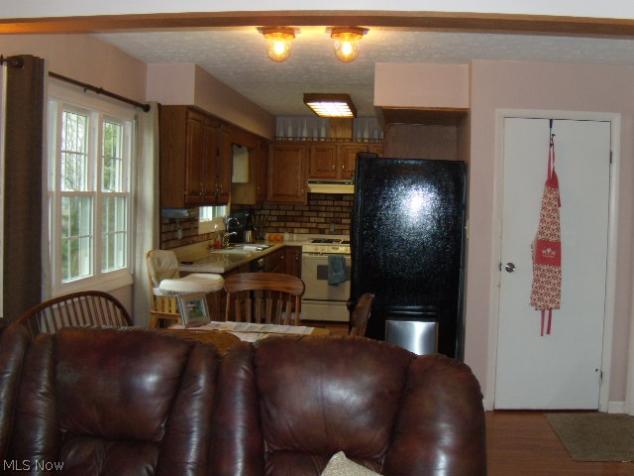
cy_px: 238
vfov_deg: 39.7
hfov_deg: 51.4
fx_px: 659
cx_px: 317
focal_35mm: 36
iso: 200
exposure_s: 1/30
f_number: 3.6
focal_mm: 6.4
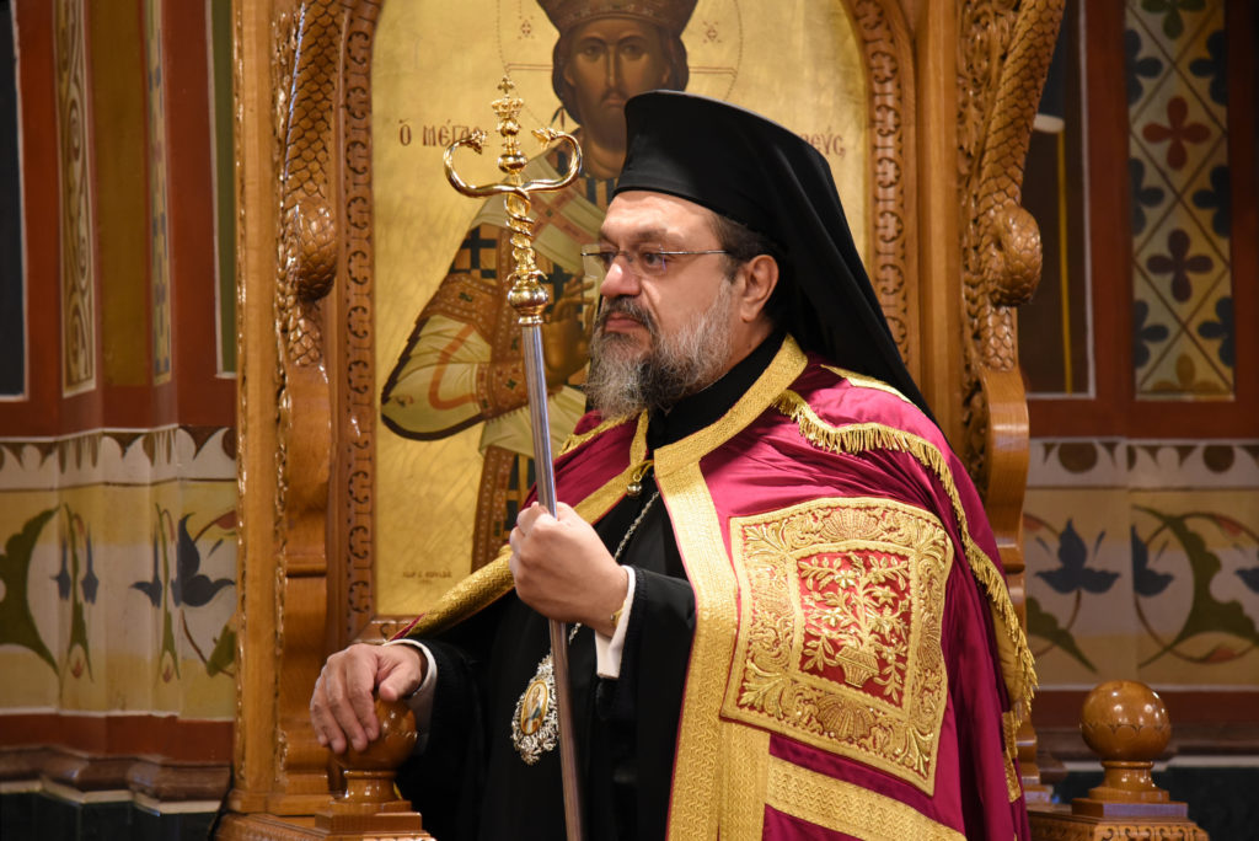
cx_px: 630
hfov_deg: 18.6
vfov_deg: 12.5
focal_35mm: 110
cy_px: 420
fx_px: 3849
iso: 3200
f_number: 4
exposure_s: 1/100
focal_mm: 110
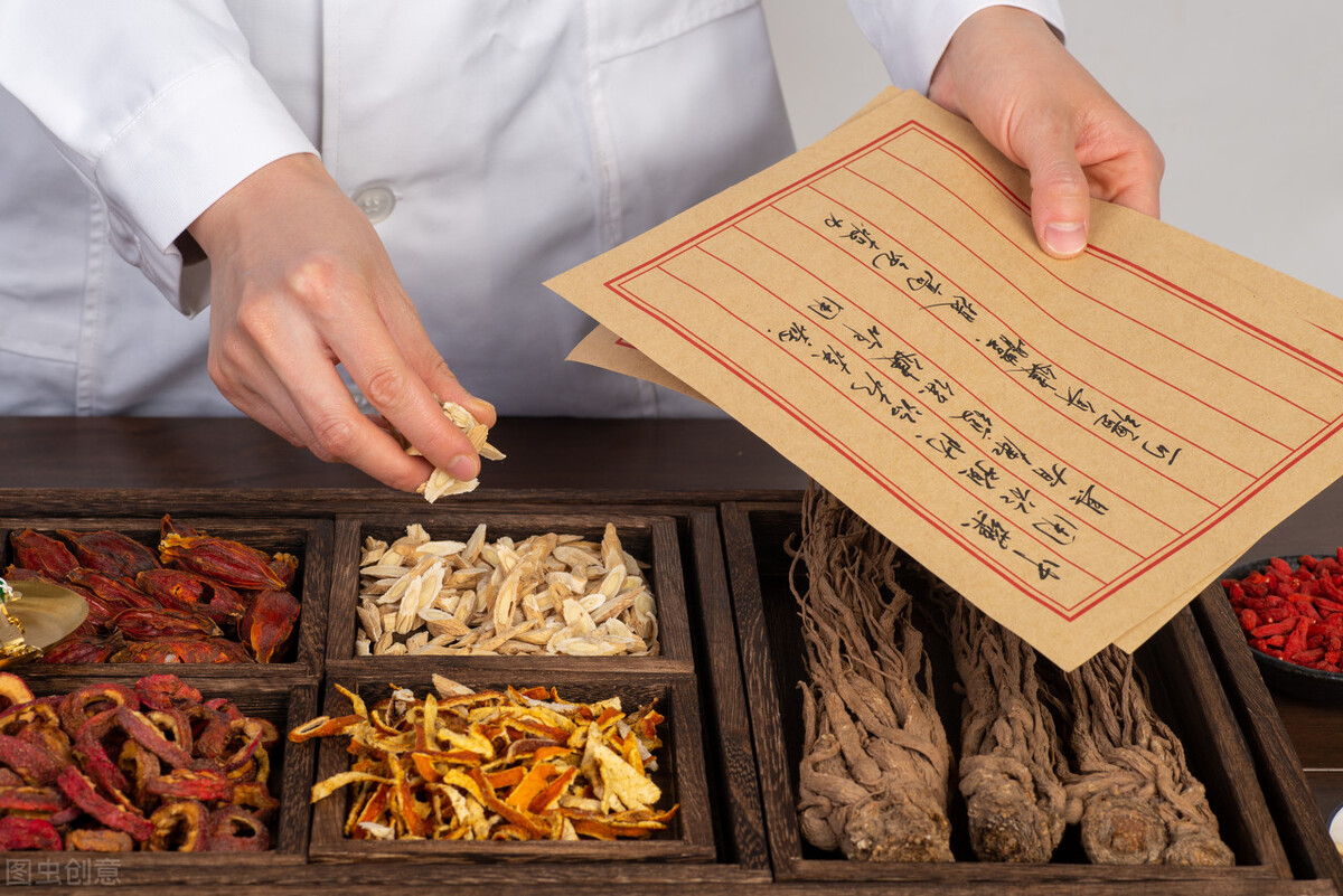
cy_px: 448
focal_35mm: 90
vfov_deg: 15.2
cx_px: 672
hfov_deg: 22.6
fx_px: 3359
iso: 100
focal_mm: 90
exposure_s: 1/125
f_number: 10
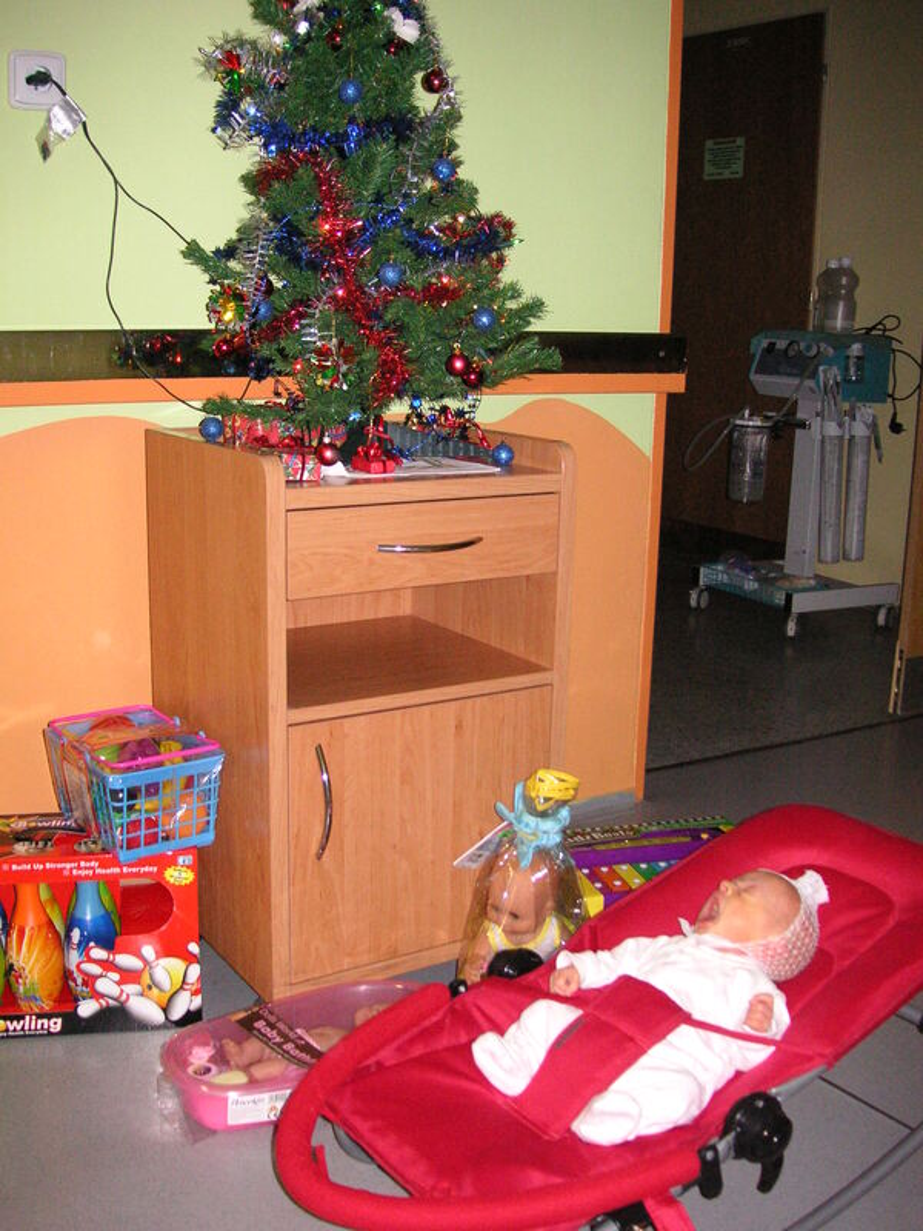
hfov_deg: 38.7
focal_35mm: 37
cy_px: 616
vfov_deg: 50.1
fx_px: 1315
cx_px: 462
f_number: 2.8
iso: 160
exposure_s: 1/45
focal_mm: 6.1
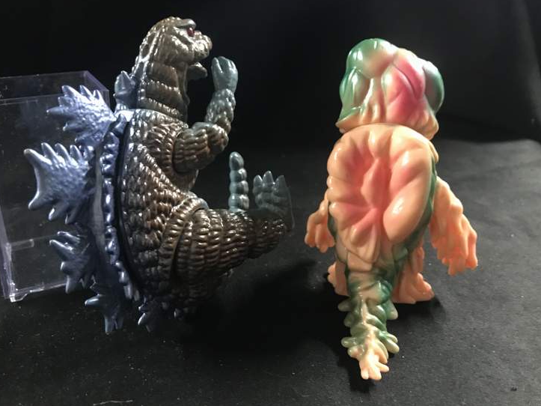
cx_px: 243
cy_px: 184
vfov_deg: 45.4
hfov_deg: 58.2
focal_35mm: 31
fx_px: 484
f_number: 1.8
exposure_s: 1/11
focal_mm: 3.99
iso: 100
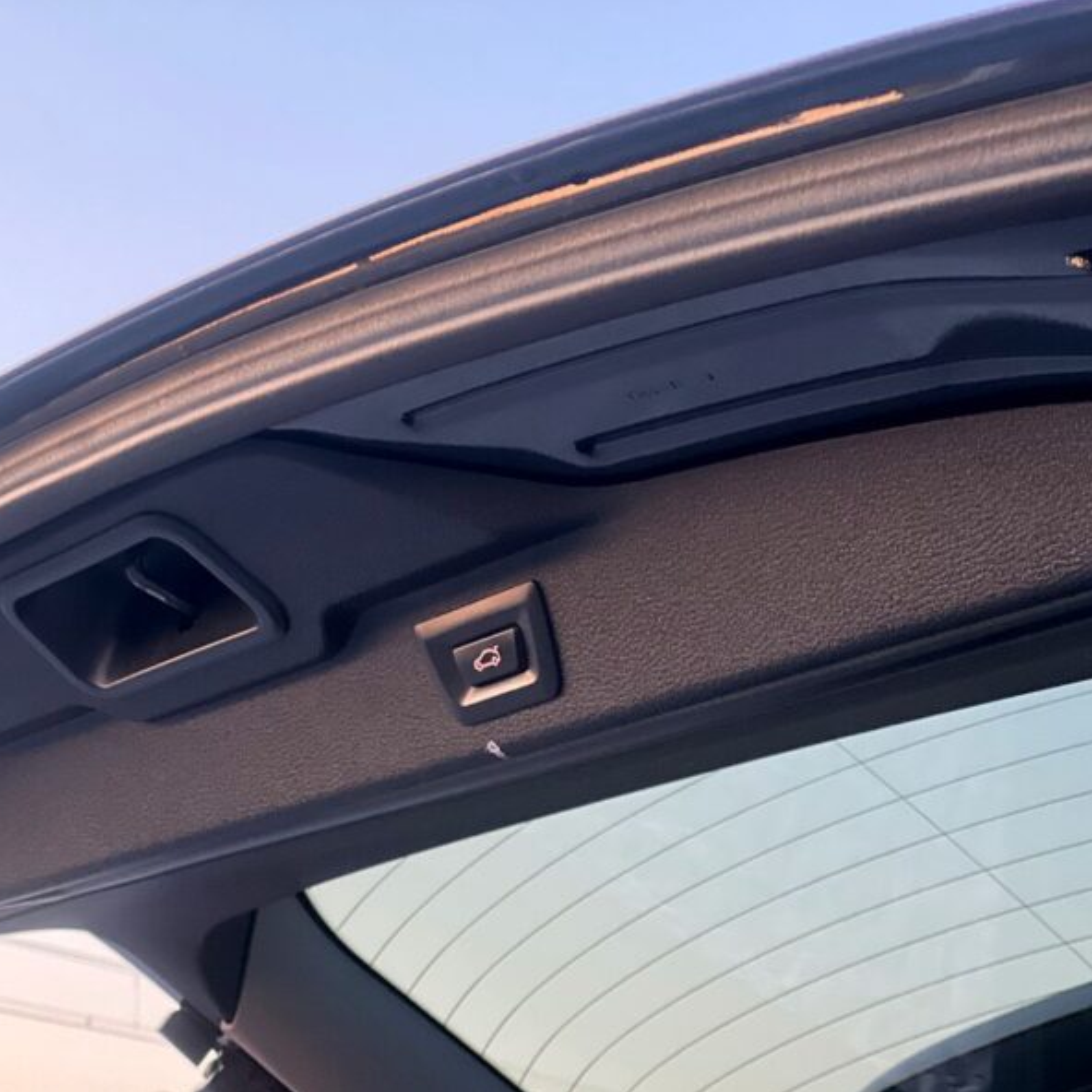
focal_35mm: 92
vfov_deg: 18.9
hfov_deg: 18.9
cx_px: 413
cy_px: 546
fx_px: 3284
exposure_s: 1/25
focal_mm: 9
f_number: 2.8
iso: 320
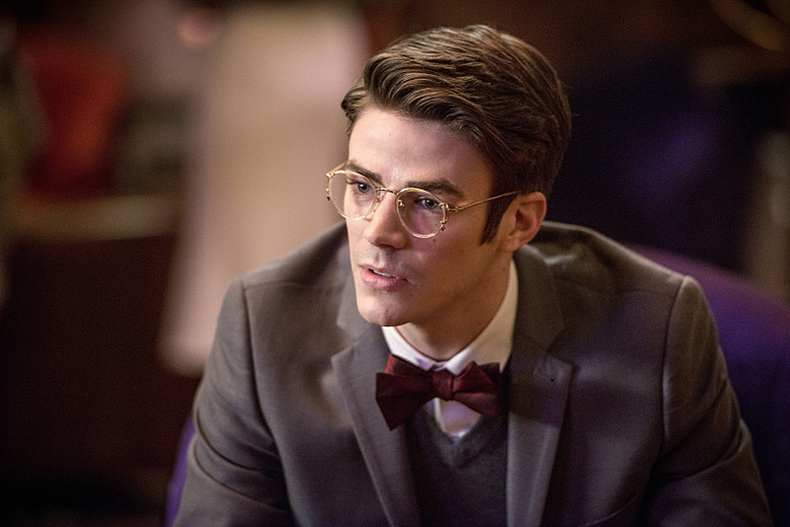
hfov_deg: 10.3
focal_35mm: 200
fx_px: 4389
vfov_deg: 6.9
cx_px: 395
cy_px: 264
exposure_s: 1/100
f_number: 2.8
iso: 3200
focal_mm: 200
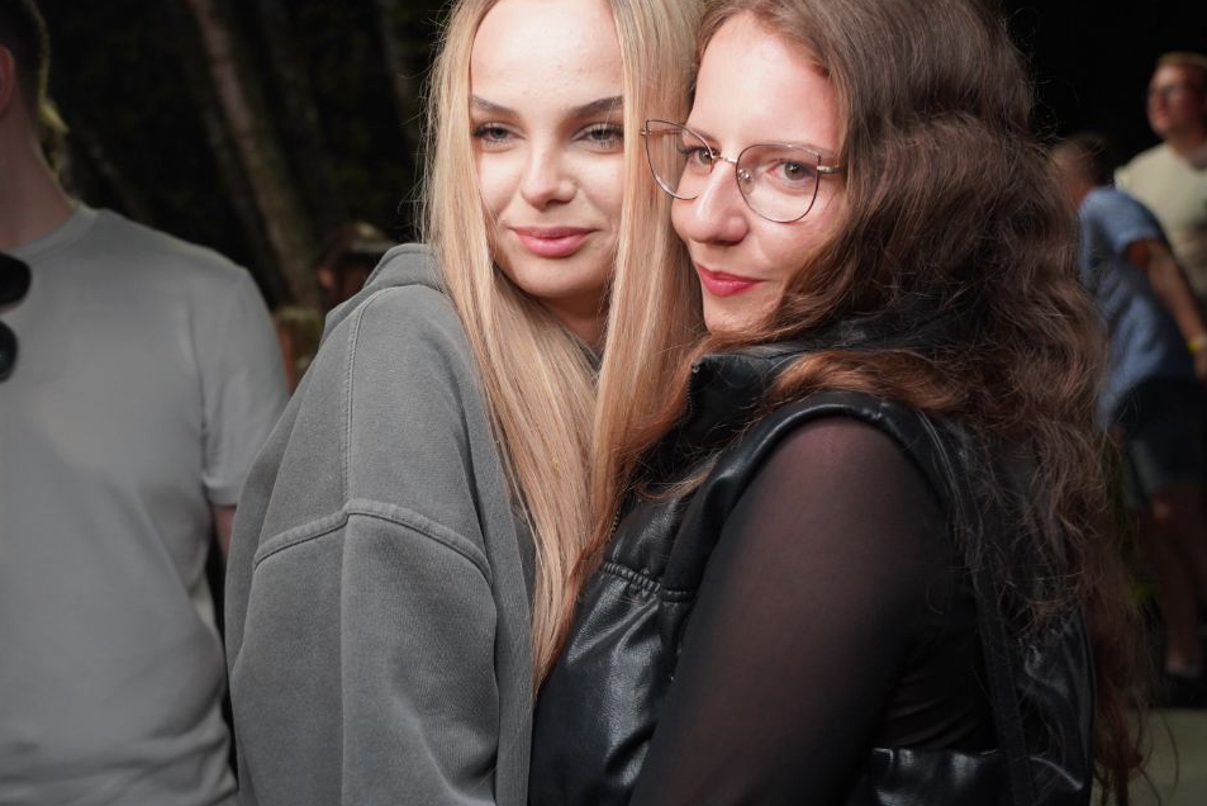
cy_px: 424
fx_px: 1509
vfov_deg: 29.9
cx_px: 512
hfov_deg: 43.5
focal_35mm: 45
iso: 2000
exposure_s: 1/60
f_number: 4
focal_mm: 33
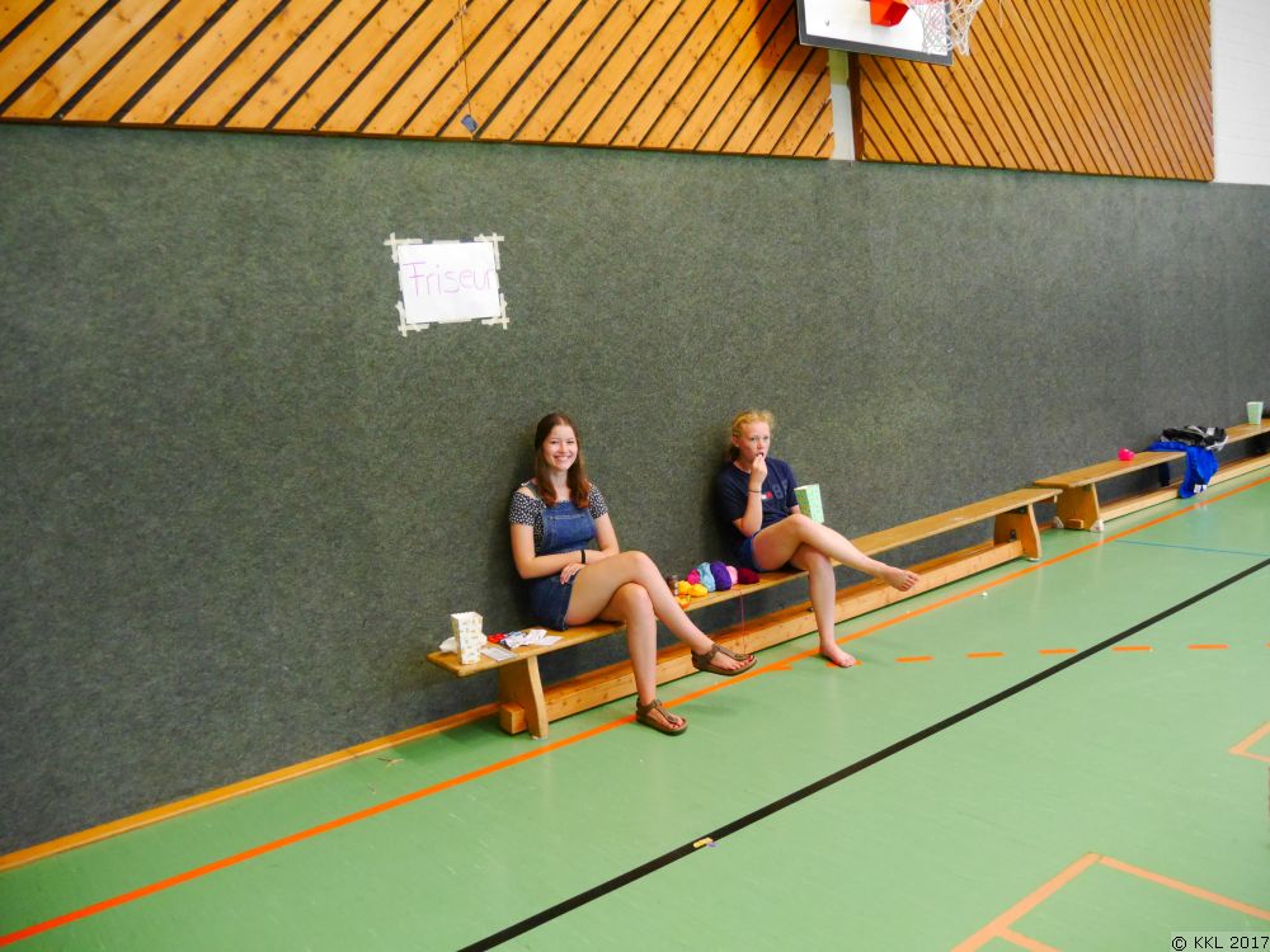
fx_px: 1027
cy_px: 476
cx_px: 635
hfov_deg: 63.4
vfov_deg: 49.7
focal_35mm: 28
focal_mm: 14
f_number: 3.5
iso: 2500
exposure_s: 1/60
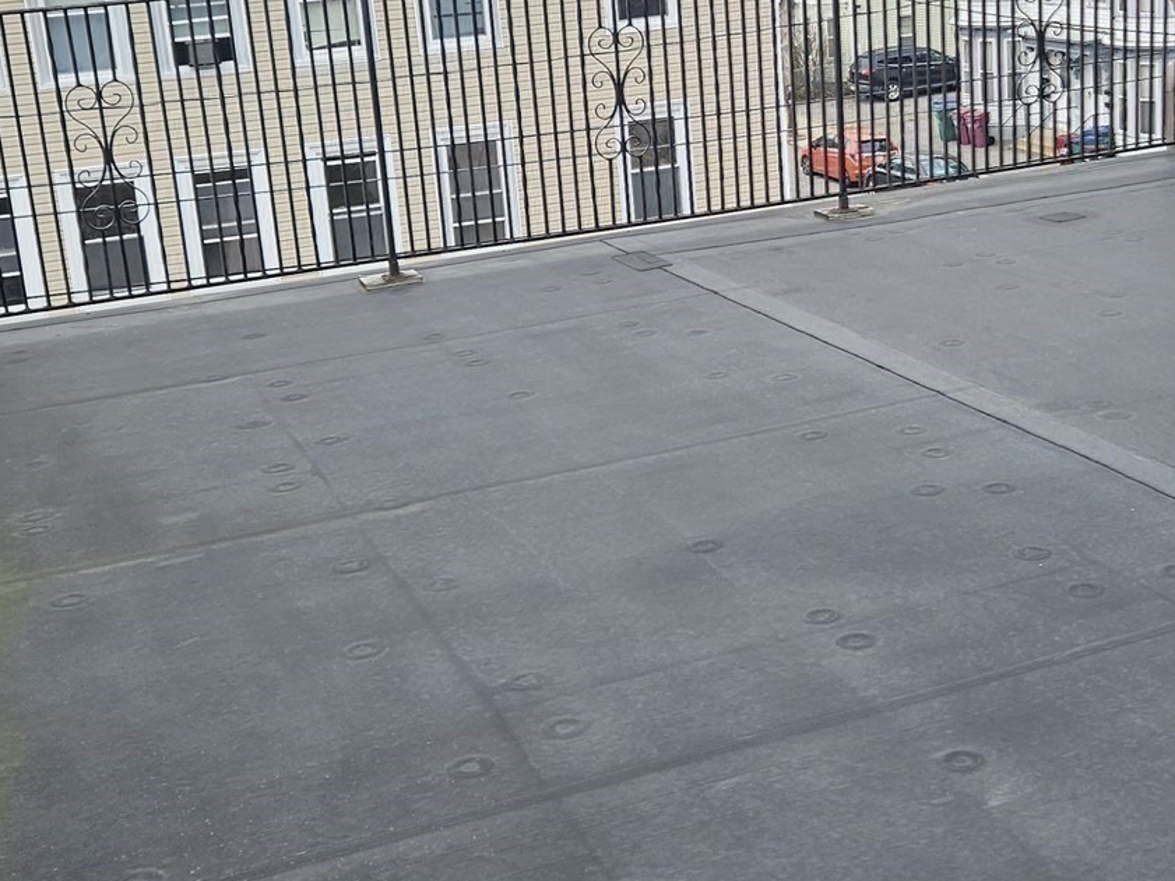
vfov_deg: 26.0
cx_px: 770
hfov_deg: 34.1
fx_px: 1901
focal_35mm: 56
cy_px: 309
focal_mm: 5.4
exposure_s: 1/607
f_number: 1.8
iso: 25
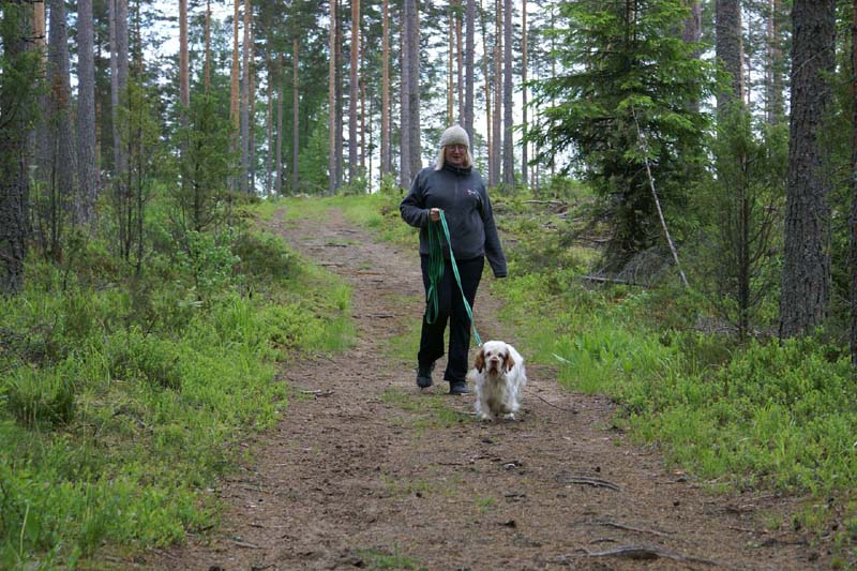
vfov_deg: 13.0
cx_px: 428
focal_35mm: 105
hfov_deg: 19.5
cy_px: 286
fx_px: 2499
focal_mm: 70
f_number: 5.6
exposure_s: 1/125
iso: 320
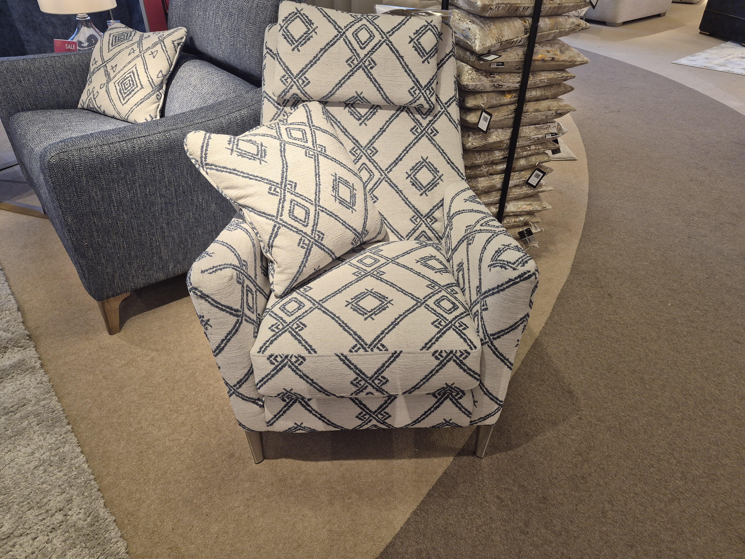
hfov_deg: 73.9
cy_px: 280
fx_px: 495
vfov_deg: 58.9
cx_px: 372
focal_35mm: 23
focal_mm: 5.4
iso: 80
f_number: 1.8
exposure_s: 1/100
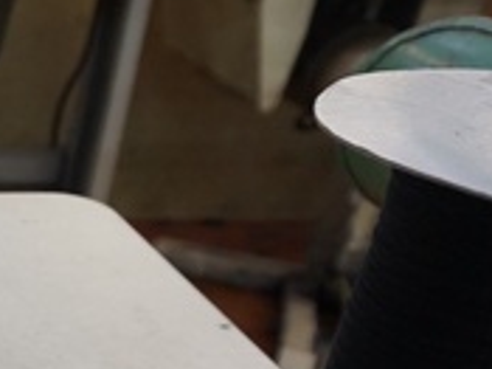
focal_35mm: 95
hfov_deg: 16.1
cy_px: 310
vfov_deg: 15.4
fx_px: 1349
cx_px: -492
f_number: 4
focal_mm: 16
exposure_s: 1/160
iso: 800
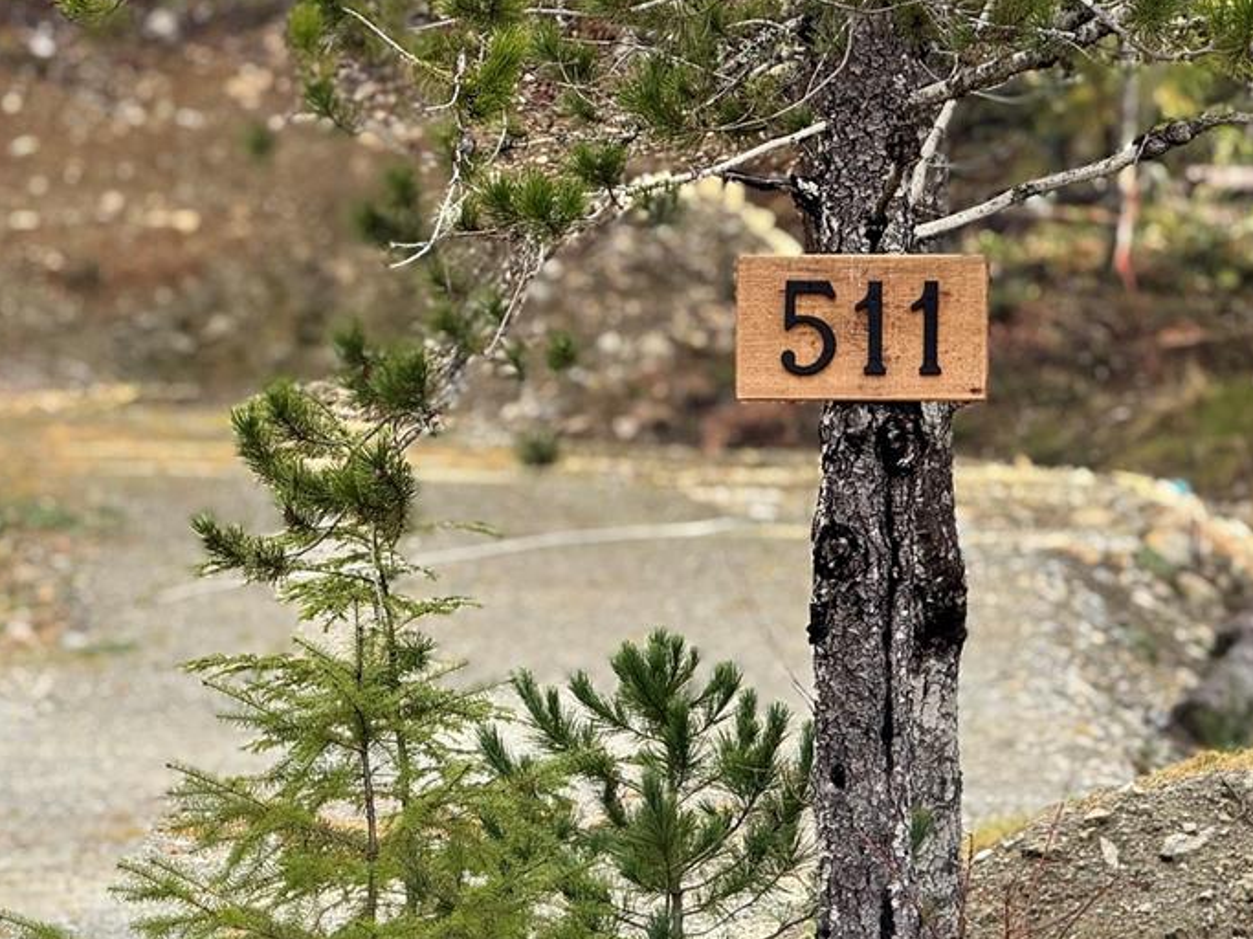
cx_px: 598
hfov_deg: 11.0
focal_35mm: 180
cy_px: 418
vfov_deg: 8.2
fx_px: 6514
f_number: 2.8
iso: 50
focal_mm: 15.66
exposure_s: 1/191
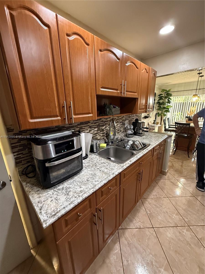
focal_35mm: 14
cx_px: 102
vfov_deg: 102.1
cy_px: 137
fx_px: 111
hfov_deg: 85.7
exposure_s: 1/60
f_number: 2.2
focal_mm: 2.22
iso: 800
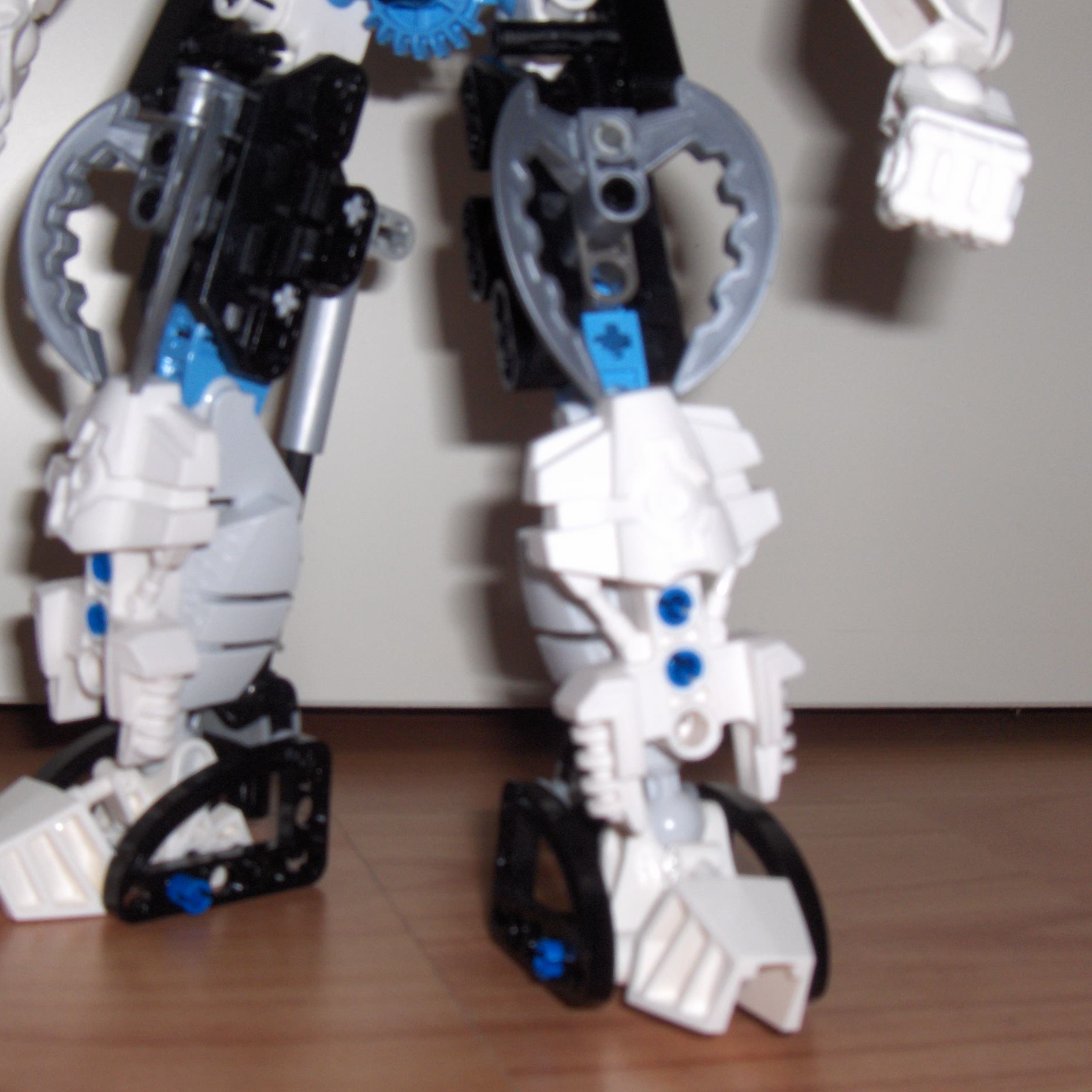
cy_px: 520
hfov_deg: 32.8
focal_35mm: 52
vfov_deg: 32.8
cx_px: 501
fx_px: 1856
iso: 100
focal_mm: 8
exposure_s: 1/60
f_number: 4.8
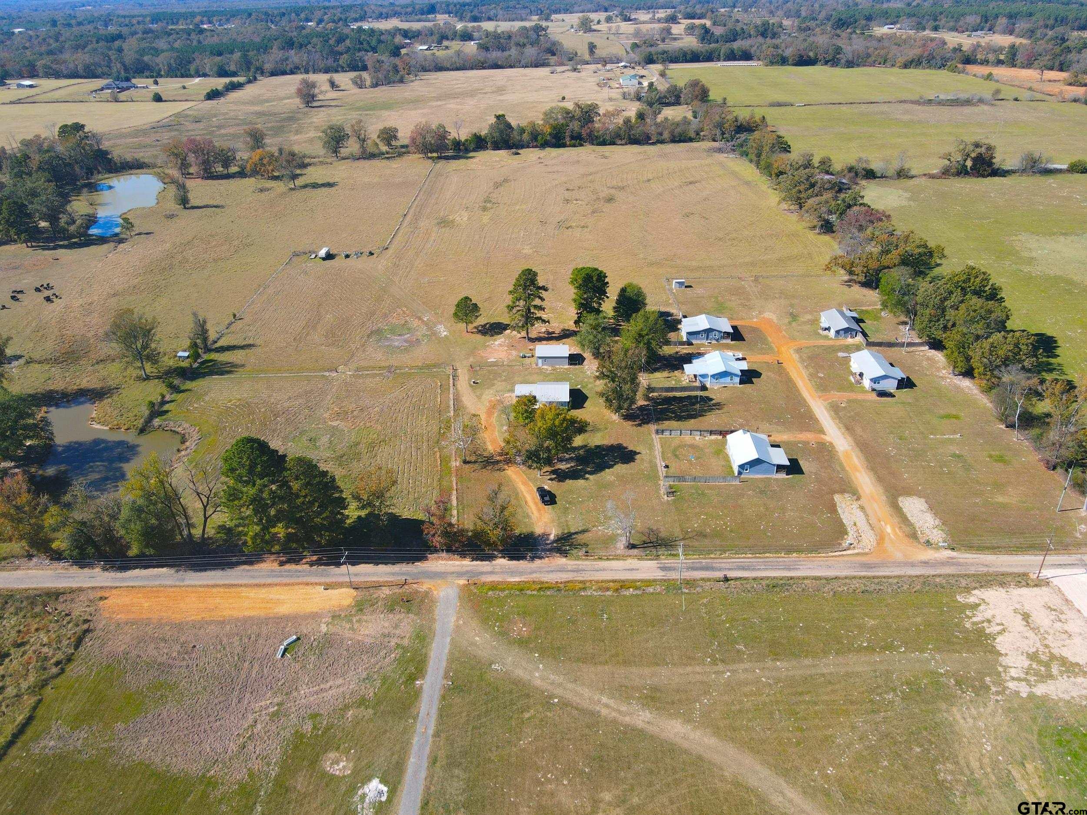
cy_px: 408
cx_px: 544
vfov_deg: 56.8
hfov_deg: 71.6
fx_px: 754
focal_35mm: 24
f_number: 2.8
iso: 100
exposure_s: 1/350
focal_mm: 4.5
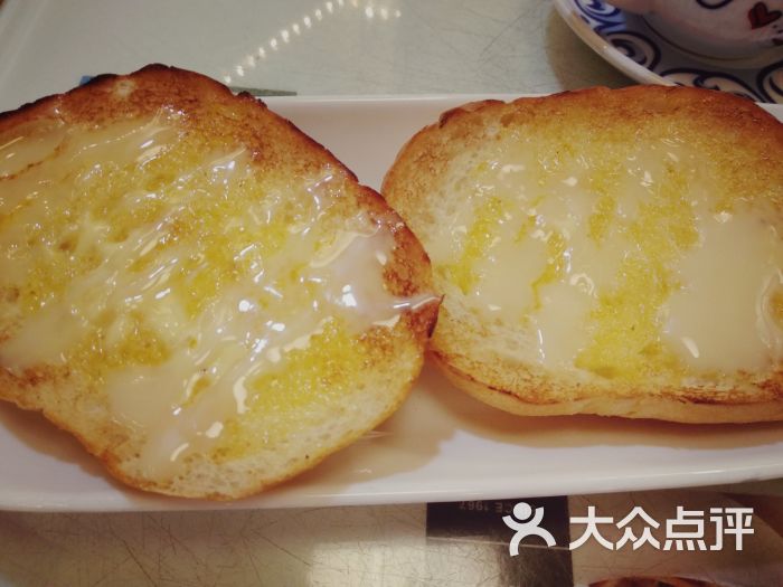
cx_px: 392
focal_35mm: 26
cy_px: 294
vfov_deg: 53.1
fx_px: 588
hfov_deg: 67.3
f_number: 2.2
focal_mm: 3.81
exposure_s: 1/25
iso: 500
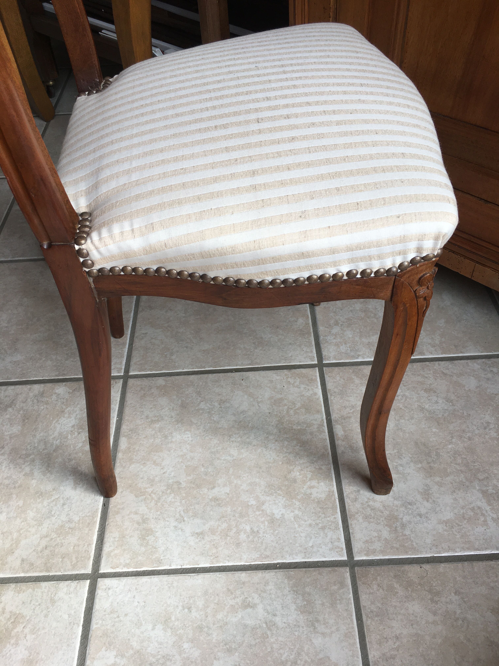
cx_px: 250
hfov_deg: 48.2
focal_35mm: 29
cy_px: 333
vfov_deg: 61.7
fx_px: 557
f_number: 2.2
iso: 25
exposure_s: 1/172
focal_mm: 4.15
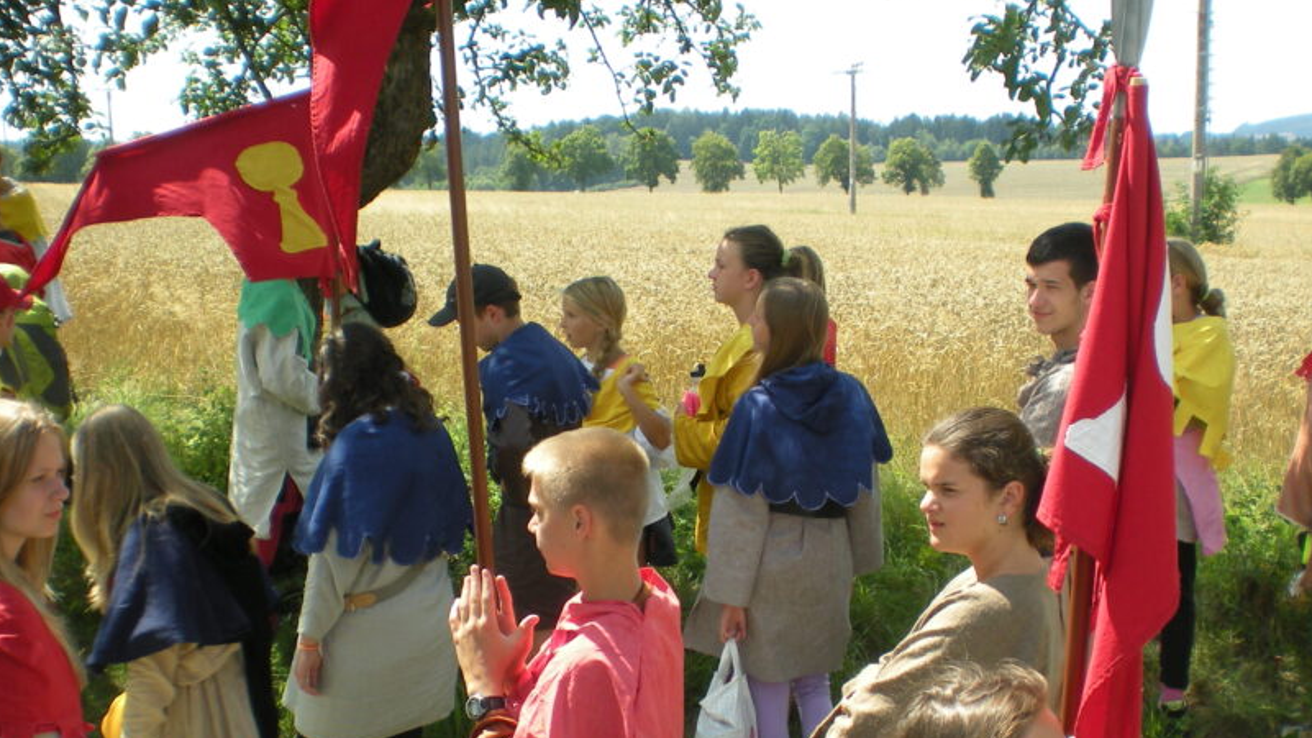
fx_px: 1844
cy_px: 459
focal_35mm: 53
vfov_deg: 22.6
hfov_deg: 39.1
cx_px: 749
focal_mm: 6.3
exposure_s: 1/186
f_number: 4.6
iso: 64
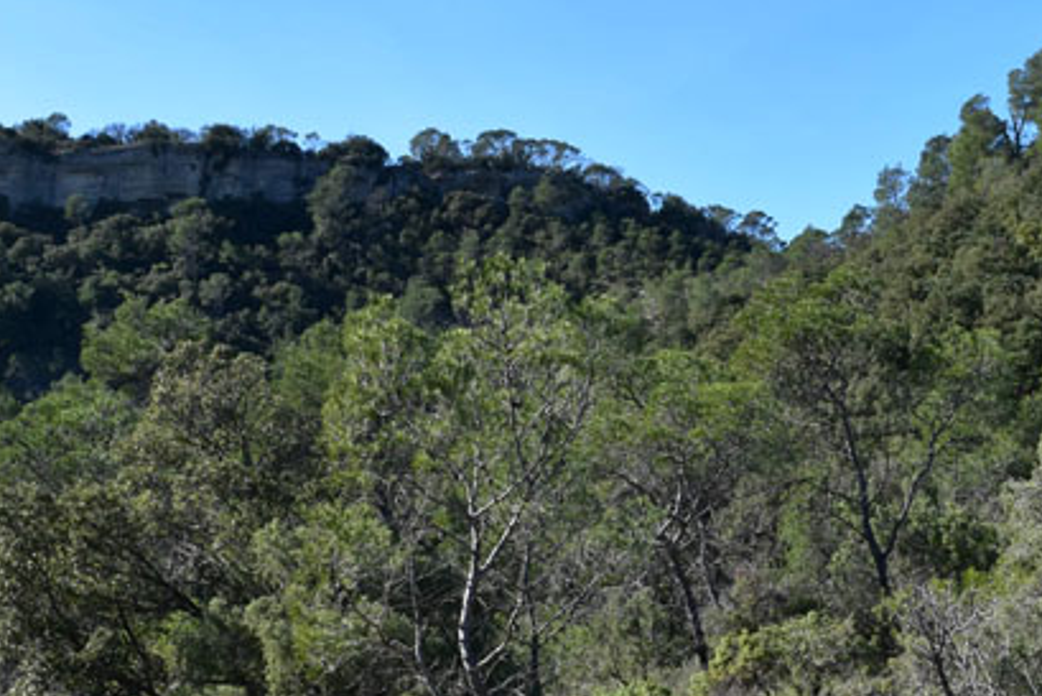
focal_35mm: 66
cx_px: 657
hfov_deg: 30.4
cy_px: 537
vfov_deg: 20.4
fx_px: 1911
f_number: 13
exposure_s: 1/320
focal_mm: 18
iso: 400
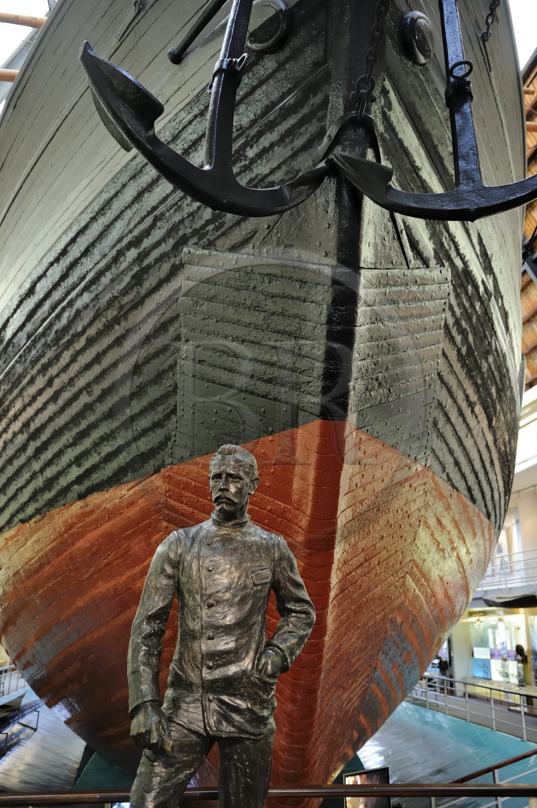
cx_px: 268
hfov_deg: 41.0
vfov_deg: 58.8
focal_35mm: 32
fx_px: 717
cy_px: 404
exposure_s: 1/60
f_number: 2.8
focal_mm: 32
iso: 1600
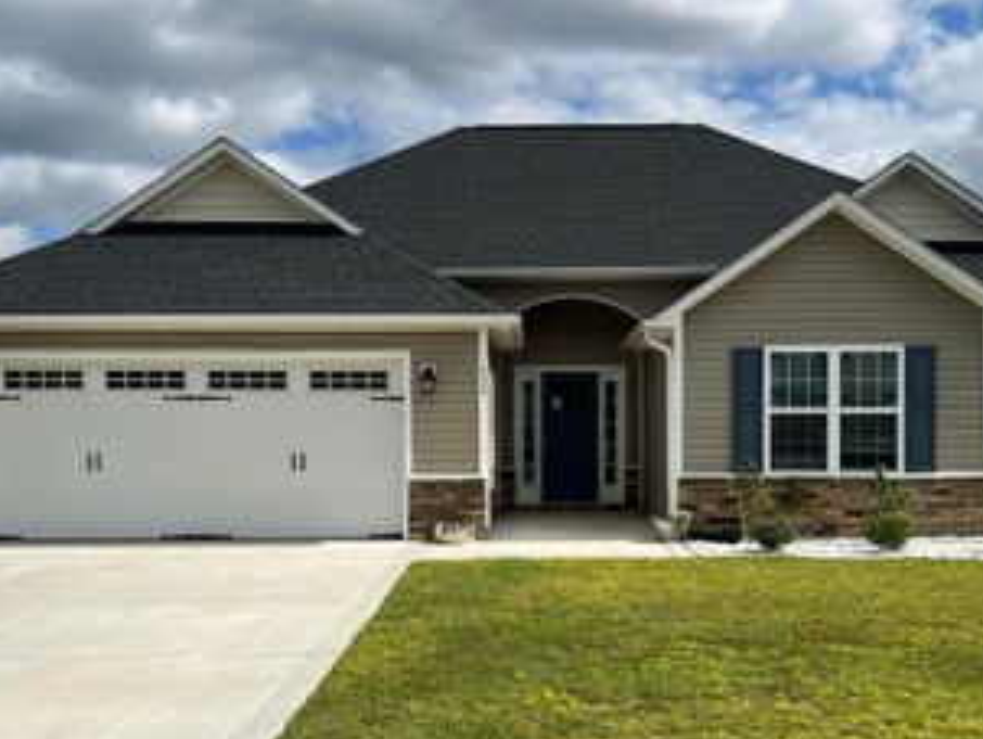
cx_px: 547
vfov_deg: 33.5
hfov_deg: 43.7
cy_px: 448
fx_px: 1222
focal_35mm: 43
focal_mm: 5.7
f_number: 1.5
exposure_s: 1/6993
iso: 50
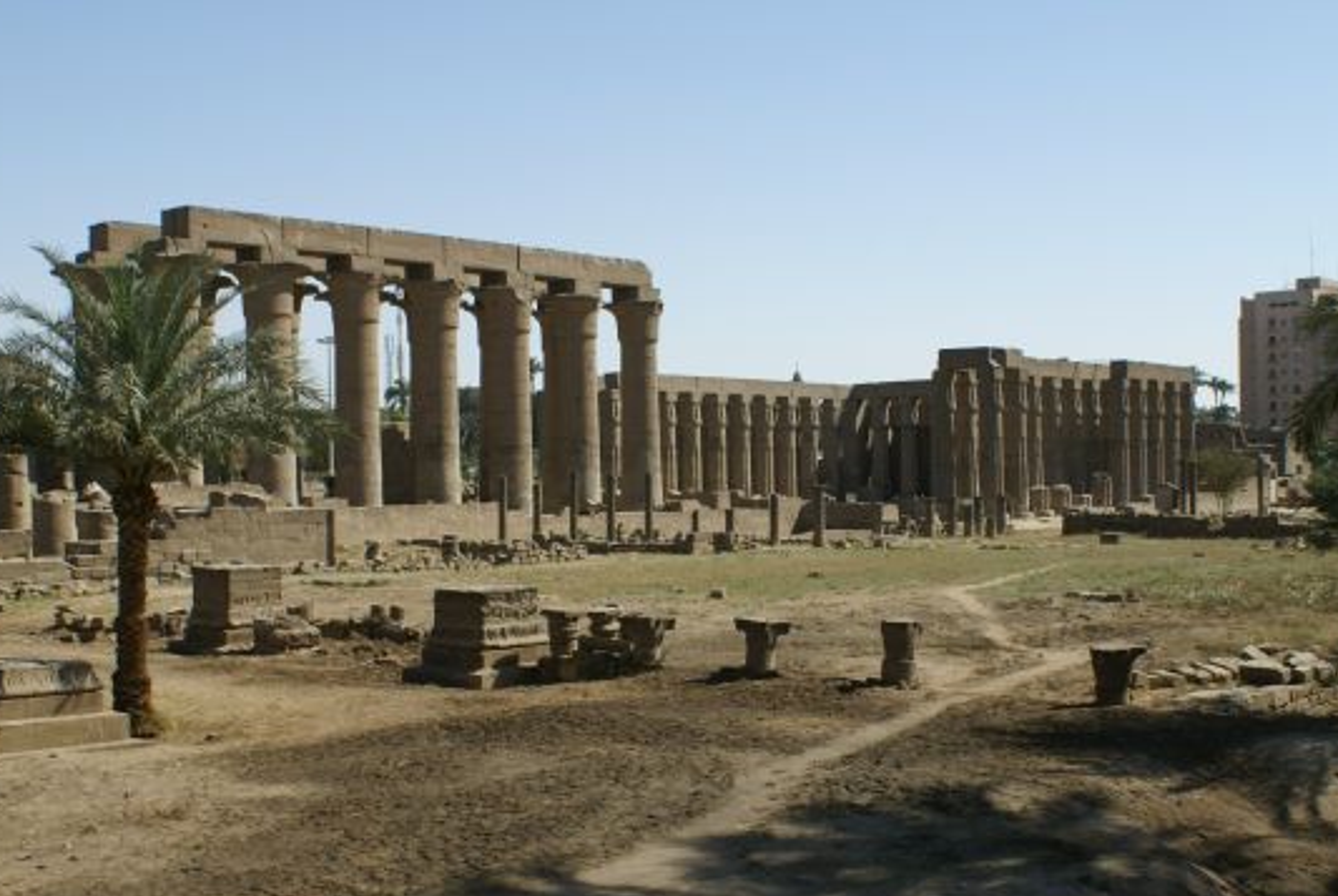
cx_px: 645
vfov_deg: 29.9
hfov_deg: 43.5
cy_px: 506
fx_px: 1675
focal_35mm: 45
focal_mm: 20
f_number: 10
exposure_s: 1/100
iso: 100
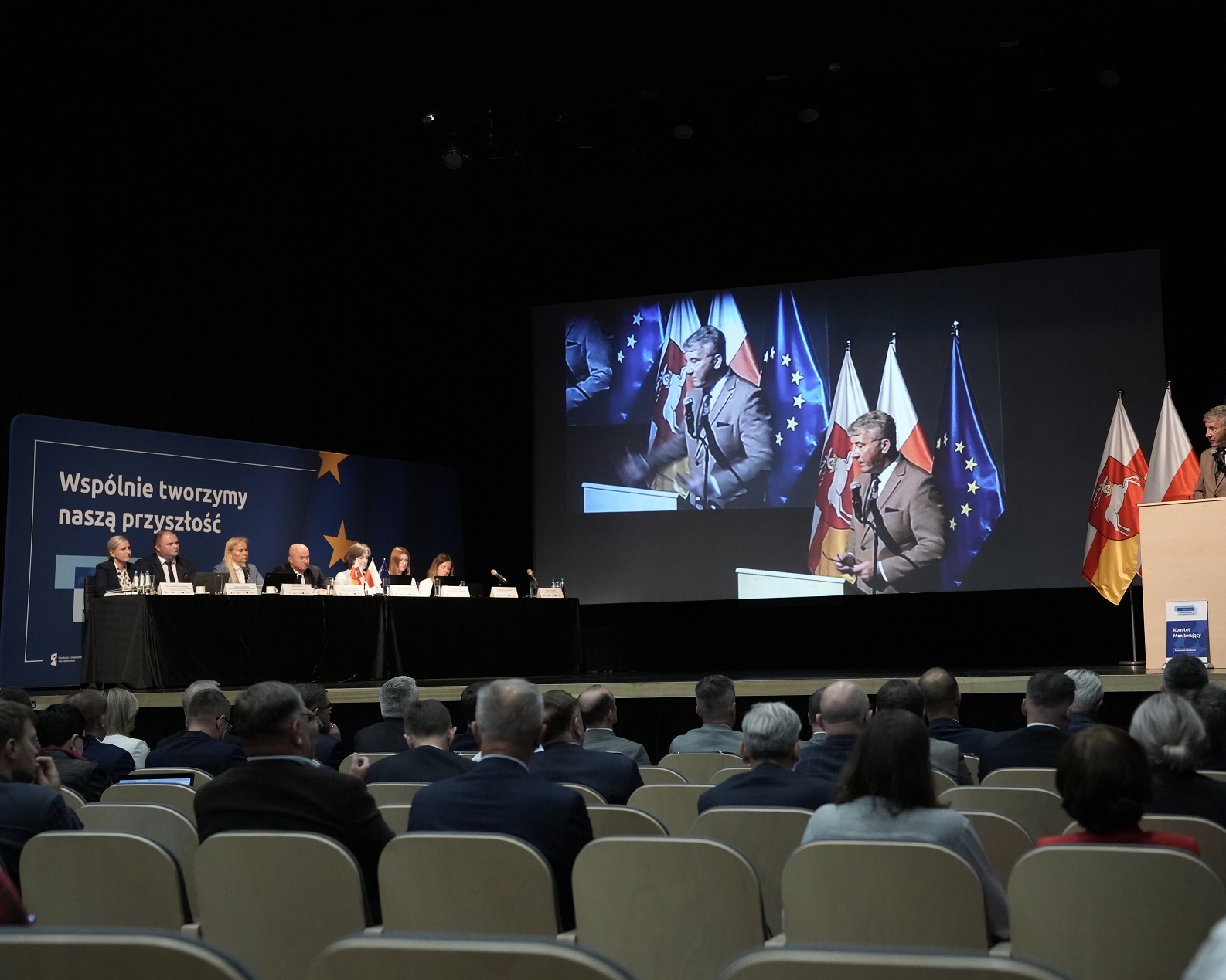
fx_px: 1814
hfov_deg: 37.3
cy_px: 488
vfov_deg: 30.3
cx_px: 681
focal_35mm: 50
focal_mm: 44
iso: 5000
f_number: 2.8
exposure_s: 1/160
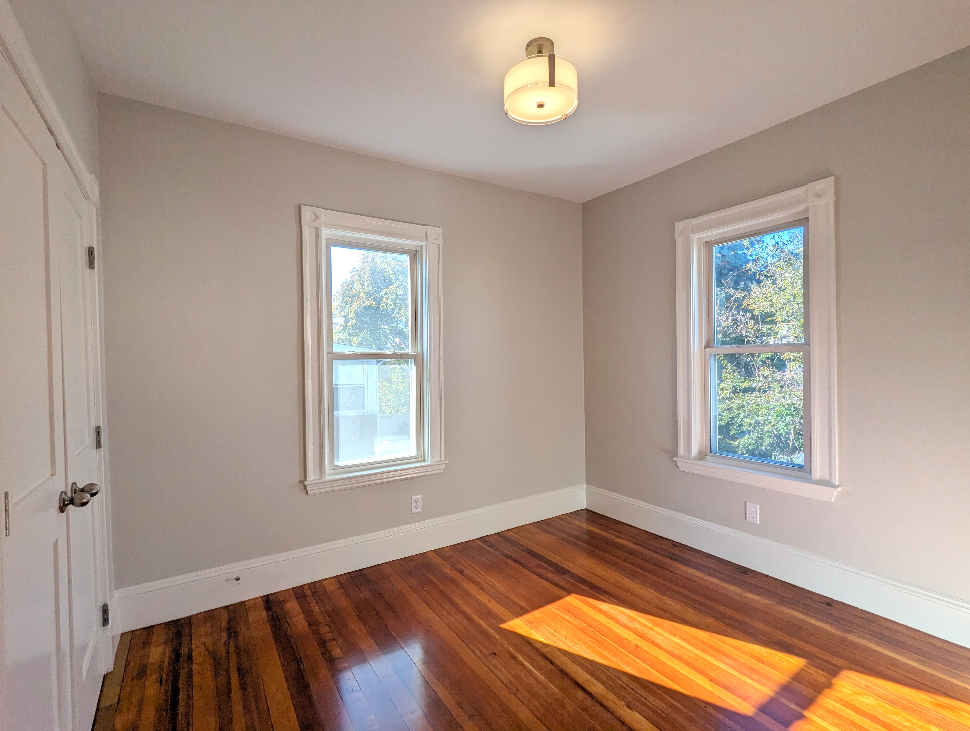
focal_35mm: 16
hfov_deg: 94.4
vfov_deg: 78.2
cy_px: 366
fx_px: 449
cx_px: 485
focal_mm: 2.35
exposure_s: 1/314
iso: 51
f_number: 2.2
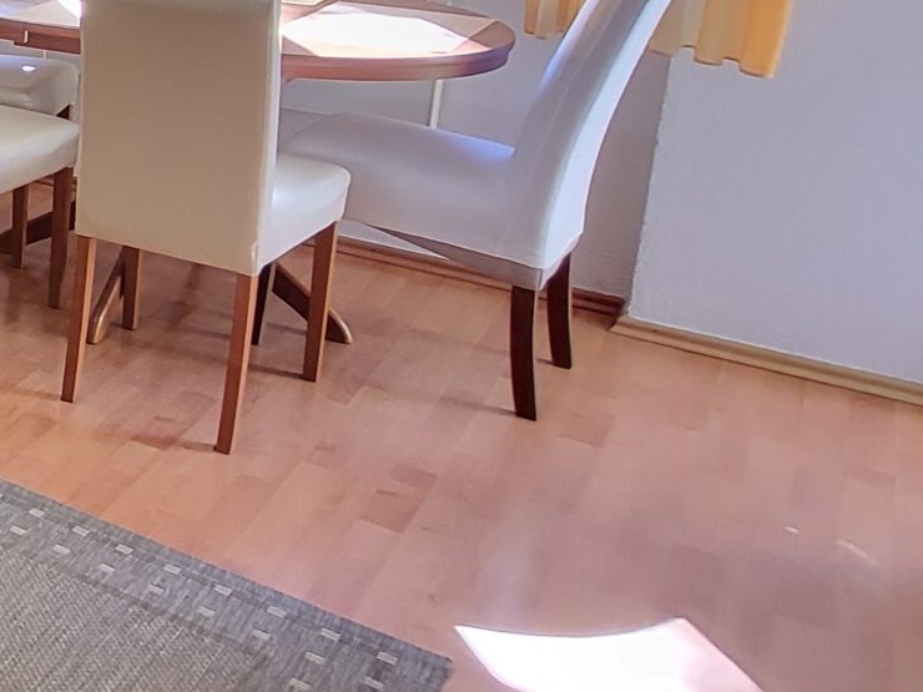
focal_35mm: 45
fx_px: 1200
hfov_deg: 26.1
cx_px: -555
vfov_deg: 29.8
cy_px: -19
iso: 160
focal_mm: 1.74
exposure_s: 1/50
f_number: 2.2
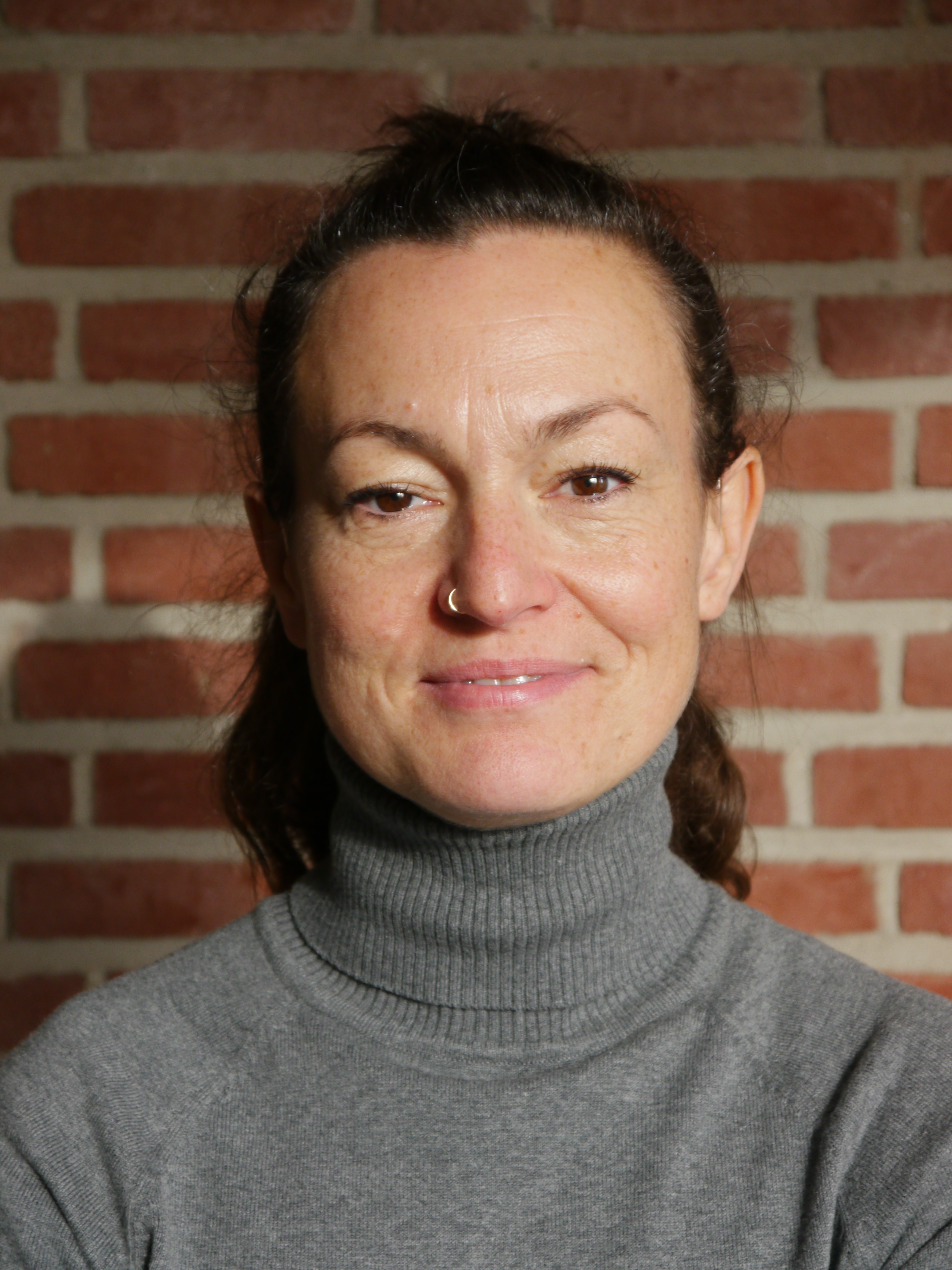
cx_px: 476
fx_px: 3080
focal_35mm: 84
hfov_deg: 17.6
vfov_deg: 23.3
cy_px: 635
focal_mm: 42
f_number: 5.6
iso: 320
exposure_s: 1/80
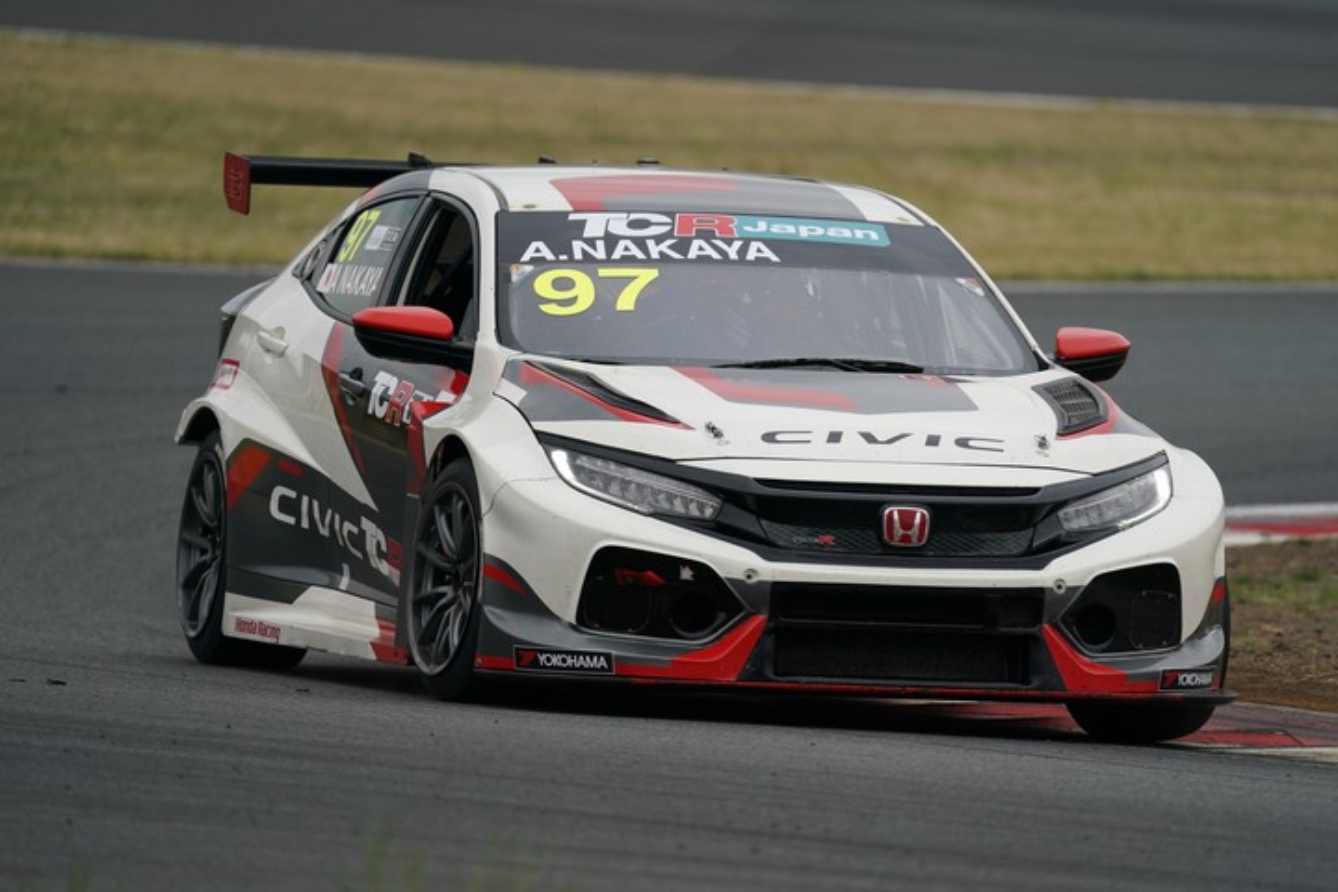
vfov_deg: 2.3
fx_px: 22298
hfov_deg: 3.4
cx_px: 669
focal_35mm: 600
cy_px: 446
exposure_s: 1/640
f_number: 6.3
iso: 400
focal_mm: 600
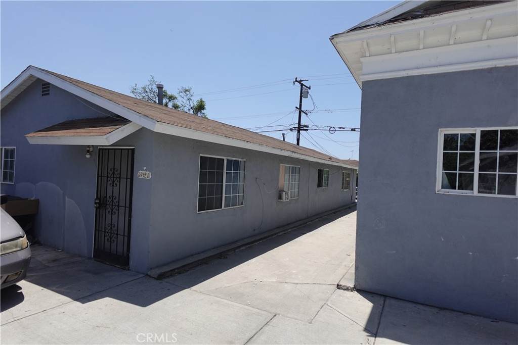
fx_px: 288
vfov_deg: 61.9
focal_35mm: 20
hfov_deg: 84.0
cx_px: 259
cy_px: 172
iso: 125
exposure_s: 1/4000
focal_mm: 7.6
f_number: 2
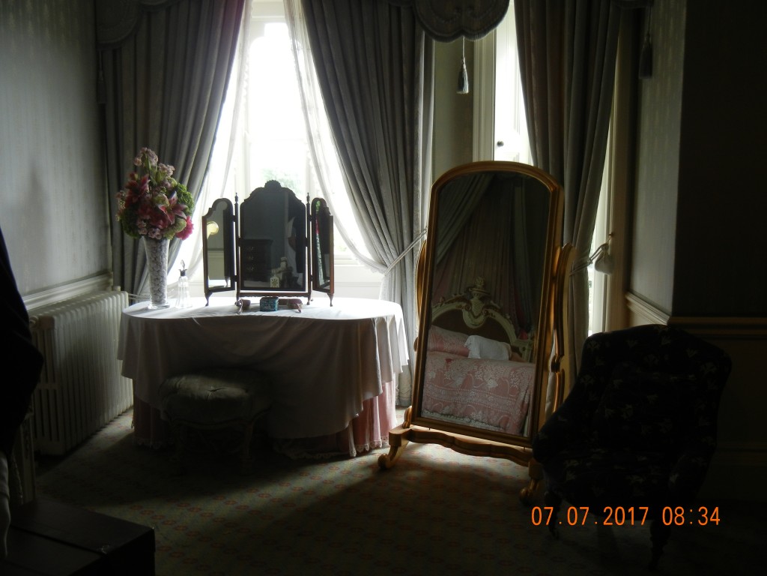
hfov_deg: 54.0
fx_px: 753
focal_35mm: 34
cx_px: 384
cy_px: 288
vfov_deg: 41.8
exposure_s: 1/35.1
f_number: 3.6
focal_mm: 6.2
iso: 160
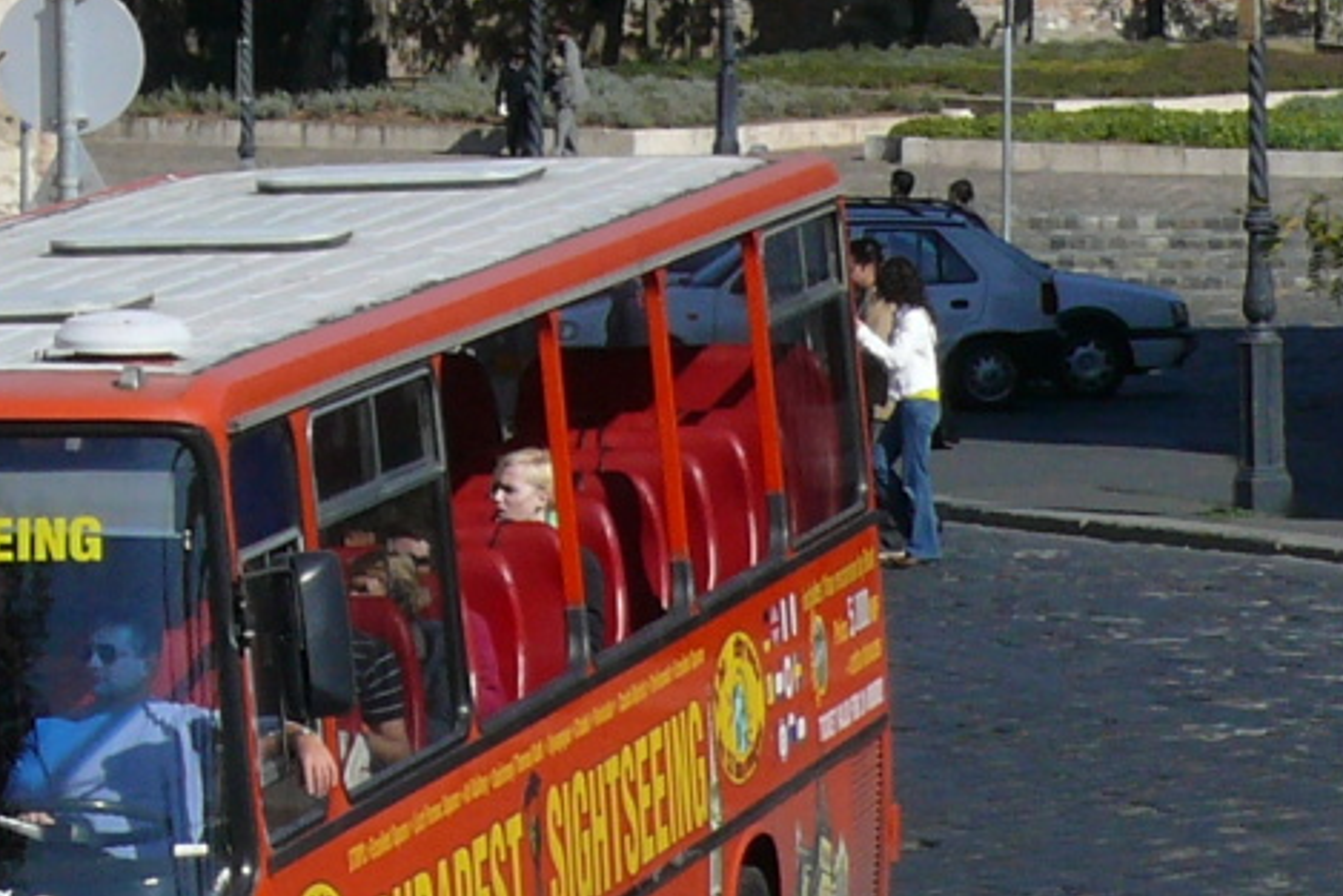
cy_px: 678
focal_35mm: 307
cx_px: -74
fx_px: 11456
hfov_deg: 6.7
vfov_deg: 4.5
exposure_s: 1/400
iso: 100
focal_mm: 15.1
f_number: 7.1
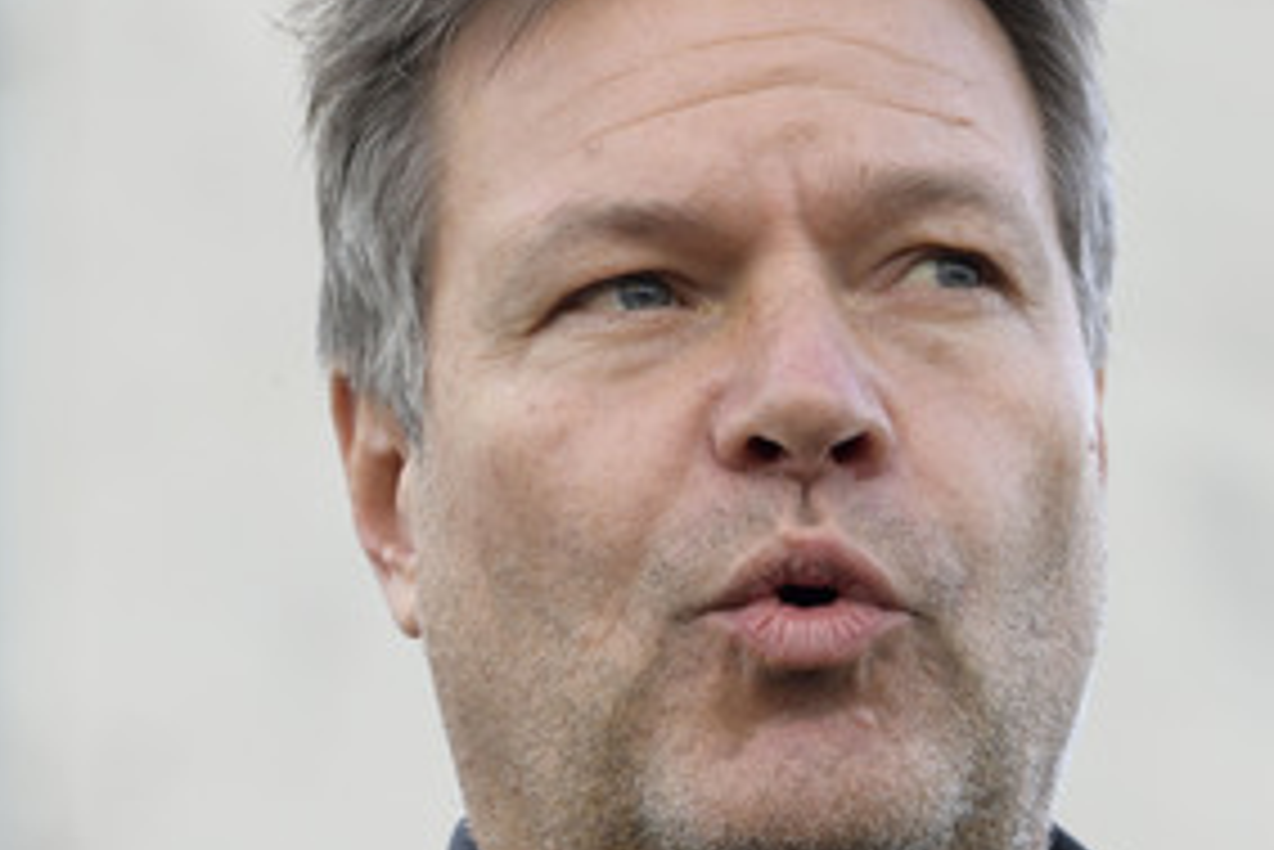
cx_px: 574
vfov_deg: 2.9
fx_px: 16888
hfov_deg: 4.3
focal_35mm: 477
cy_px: 432
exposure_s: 1/500
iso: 2000
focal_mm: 300
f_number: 9
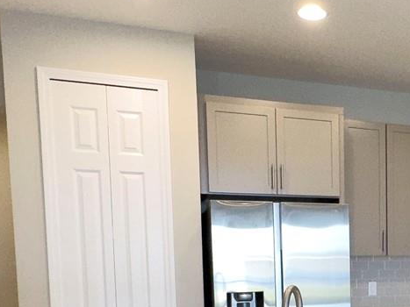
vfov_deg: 28.5
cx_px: 399
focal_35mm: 48
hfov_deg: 36.2
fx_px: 568
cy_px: 303
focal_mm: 2.22
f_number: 2.2
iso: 400
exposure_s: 1/120
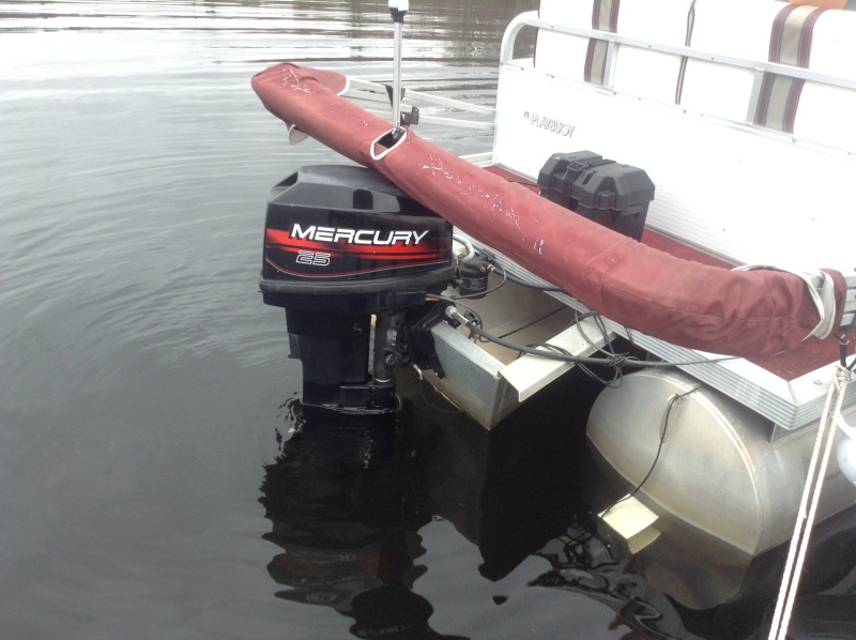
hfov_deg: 55.4
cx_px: 428
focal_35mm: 33
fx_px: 815
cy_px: 320
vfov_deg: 42.9
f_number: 2.4
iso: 40
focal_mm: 3.3
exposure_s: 1/120
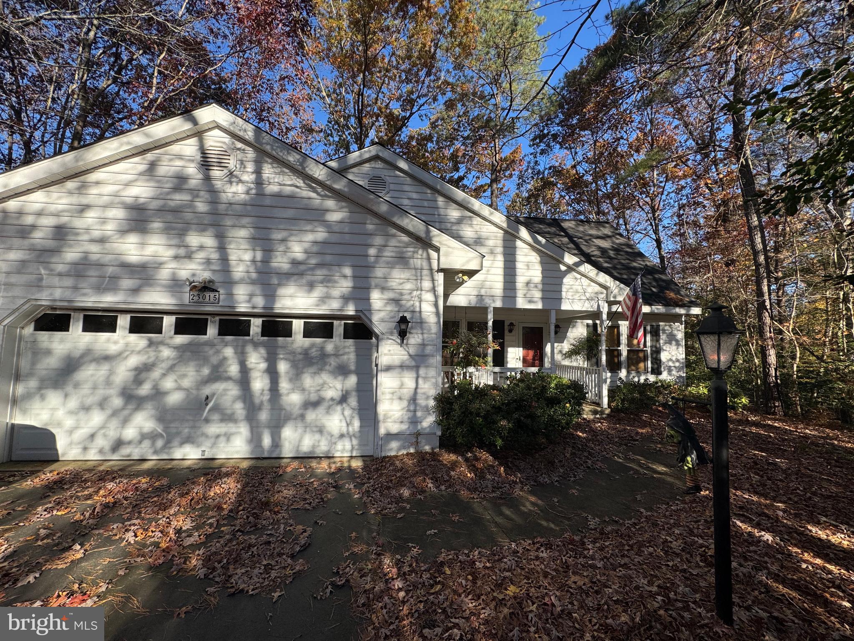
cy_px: 320
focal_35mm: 14
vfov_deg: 85.7
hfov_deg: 102.1
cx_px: 427
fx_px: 345
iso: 50
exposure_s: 1/1078
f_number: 2.2
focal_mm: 2.22
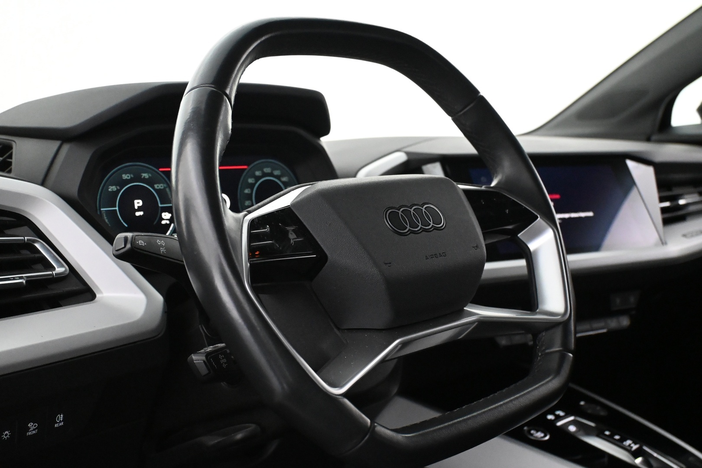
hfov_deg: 47.2
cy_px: 234
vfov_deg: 32.4
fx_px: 804
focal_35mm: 41
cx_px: 351
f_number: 4.5
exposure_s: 1/60
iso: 5600
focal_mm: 27.5
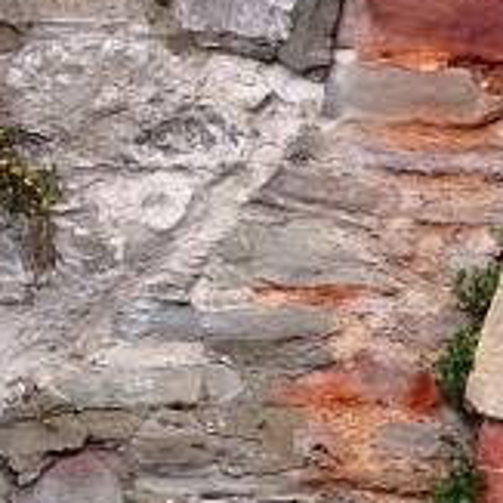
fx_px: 2186
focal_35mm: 133
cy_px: 670
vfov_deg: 12.7
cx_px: 1028
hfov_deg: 11.7
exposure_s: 1/200
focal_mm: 4.1
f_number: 3.5
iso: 80
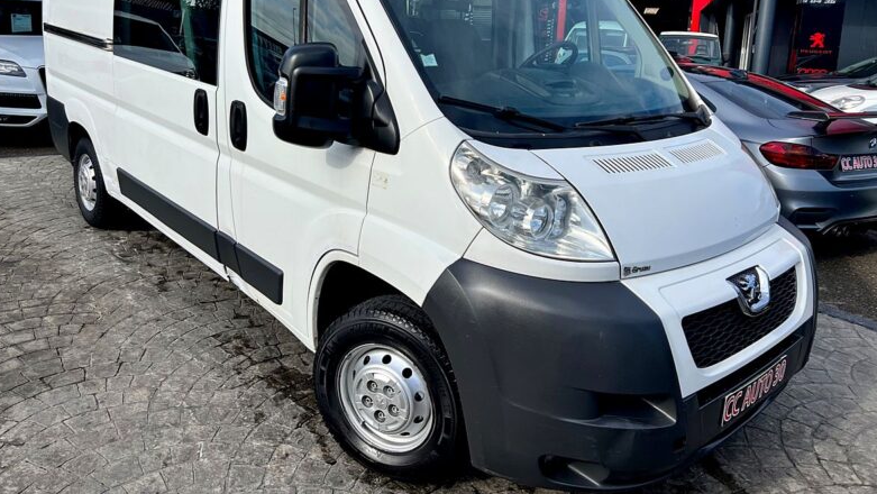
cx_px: 437
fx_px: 675
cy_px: 167
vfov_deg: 39.8
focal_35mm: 29
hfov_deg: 66.0
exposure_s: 1/4115
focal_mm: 5.7
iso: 50
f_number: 1.5
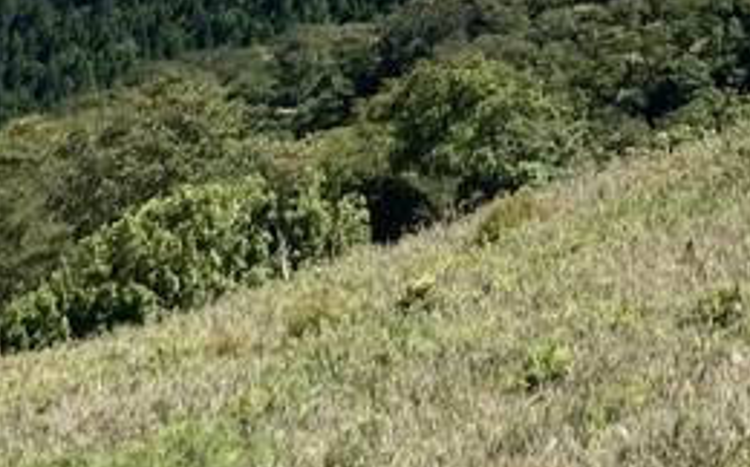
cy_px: -533
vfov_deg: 8.9
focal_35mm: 137
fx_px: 2798
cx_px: 551
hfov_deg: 15.2
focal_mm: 3.99
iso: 20
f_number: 1.8
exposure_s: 1/2000
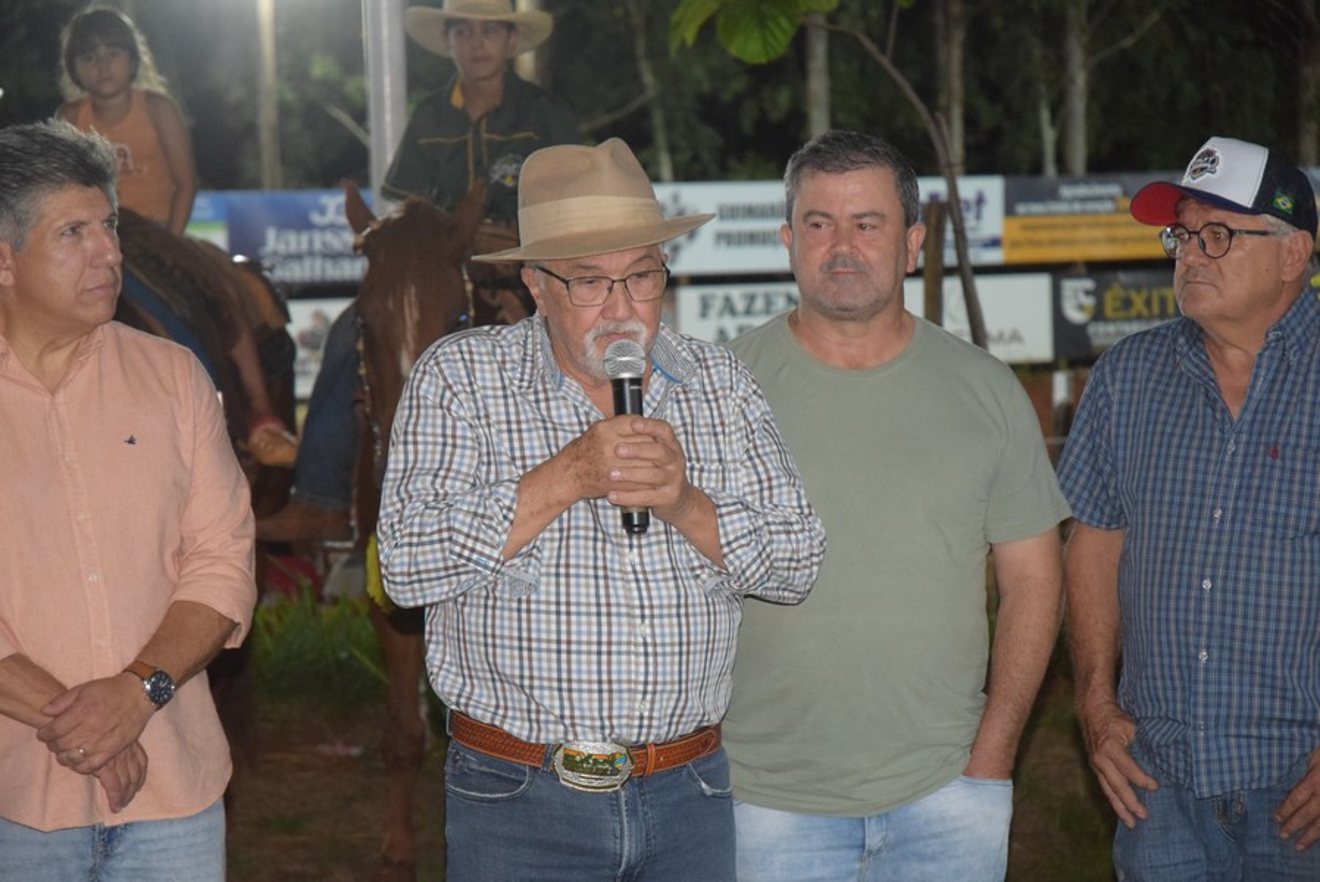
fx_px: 3852
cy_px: 441
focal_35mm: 105
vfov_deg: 13.1
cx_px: 660
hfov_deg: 19.4
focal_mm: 70
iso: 3200
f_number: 4.5
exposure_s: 1/60
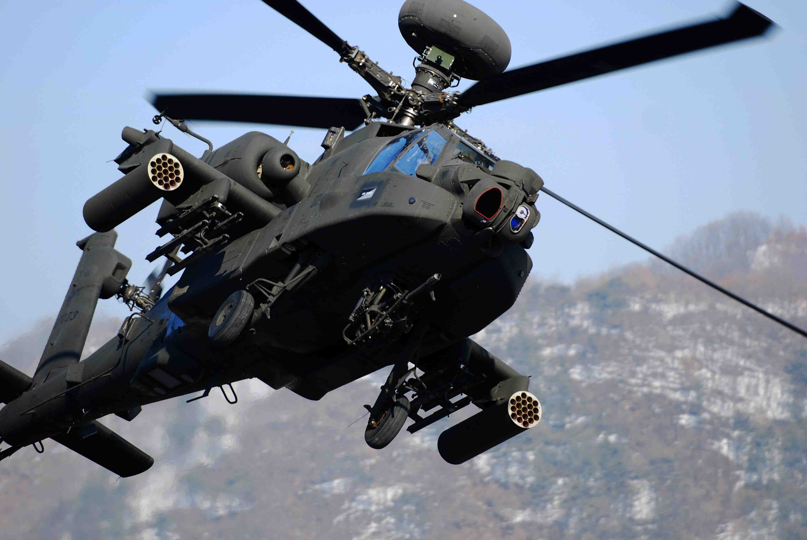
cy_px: 270
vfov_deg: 4.6
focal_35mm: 300
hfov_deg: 6.9
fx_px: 6733
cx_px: 404
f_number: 2.8
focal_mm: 200
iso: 200
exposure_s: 1/1250
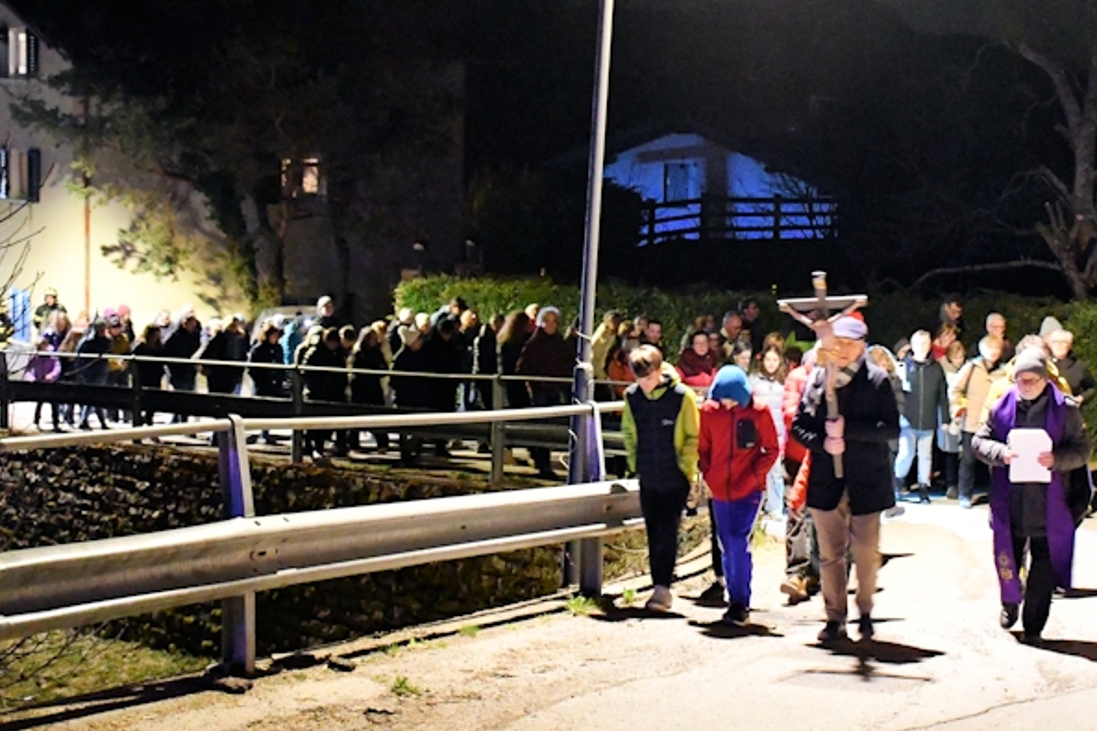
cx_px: 677
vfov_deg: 25.0
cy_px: 332
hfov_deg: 36.7
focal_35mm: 54
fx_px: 1645
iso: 12800
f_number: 4
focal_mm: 27
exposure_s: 1/15
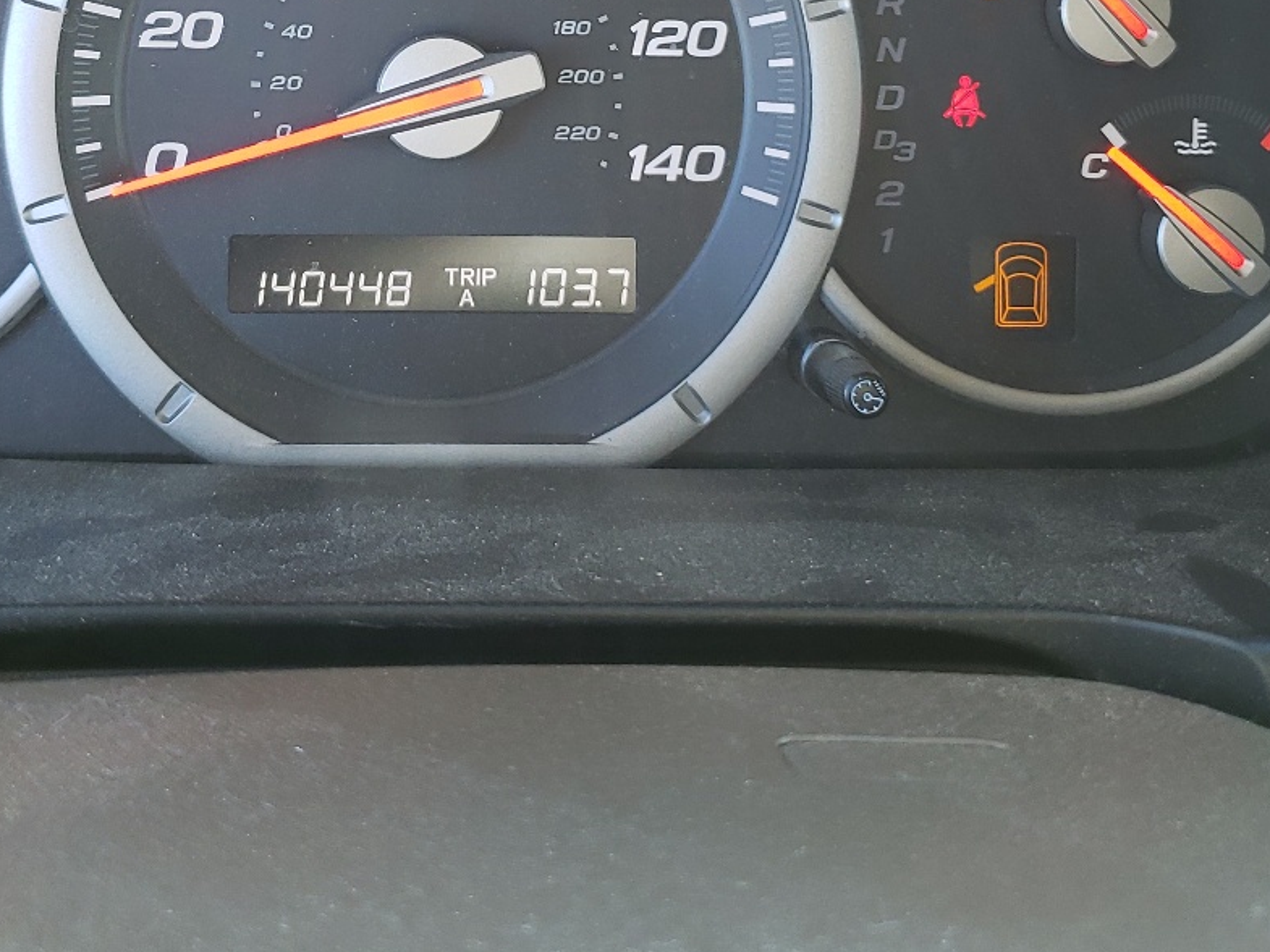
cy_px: 16
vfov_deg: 26.2
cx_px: 561
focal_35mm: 53
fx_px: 1945
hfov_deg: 36.1
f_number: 1.5
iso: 72
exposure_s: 1/100
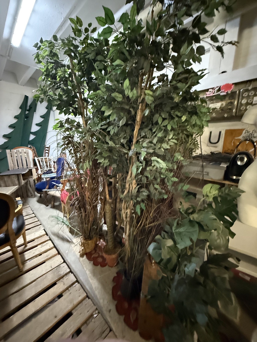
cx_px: 128
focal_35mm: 14
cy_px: 171
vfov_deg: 102.1
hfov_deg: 85.7
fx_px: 139
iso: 1250
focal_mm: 2.22
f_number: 2.2
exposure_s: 1/25
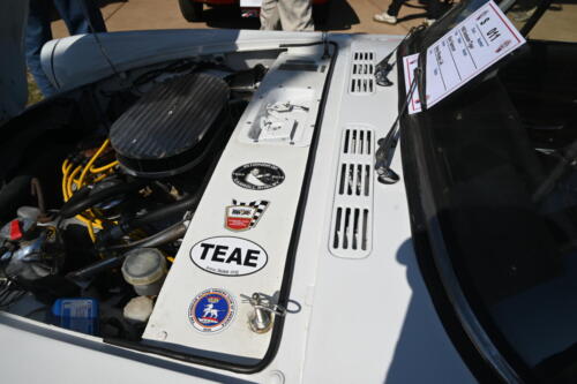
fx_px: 385
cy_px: 192
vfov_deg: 53.1
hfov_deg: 73.8
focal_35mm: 24
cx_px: 288
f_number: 9
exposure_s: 1/640
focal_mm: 24
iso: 100
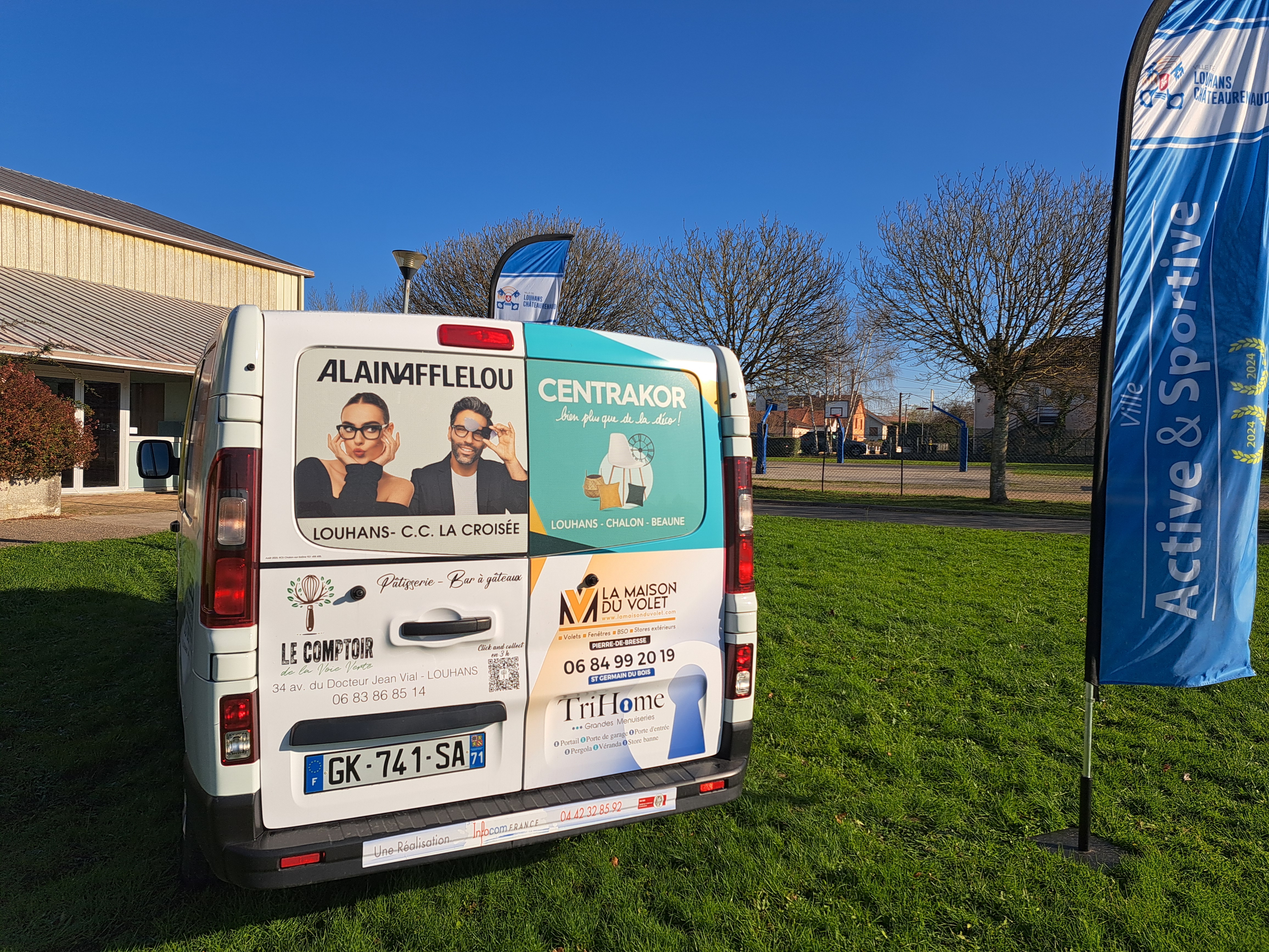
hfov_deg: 71.6
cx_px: 634
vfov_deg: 56.8
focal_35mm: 24
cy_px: 476
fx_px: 880
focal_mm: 5.23
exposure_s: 1/1802
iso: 50
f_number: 1.8
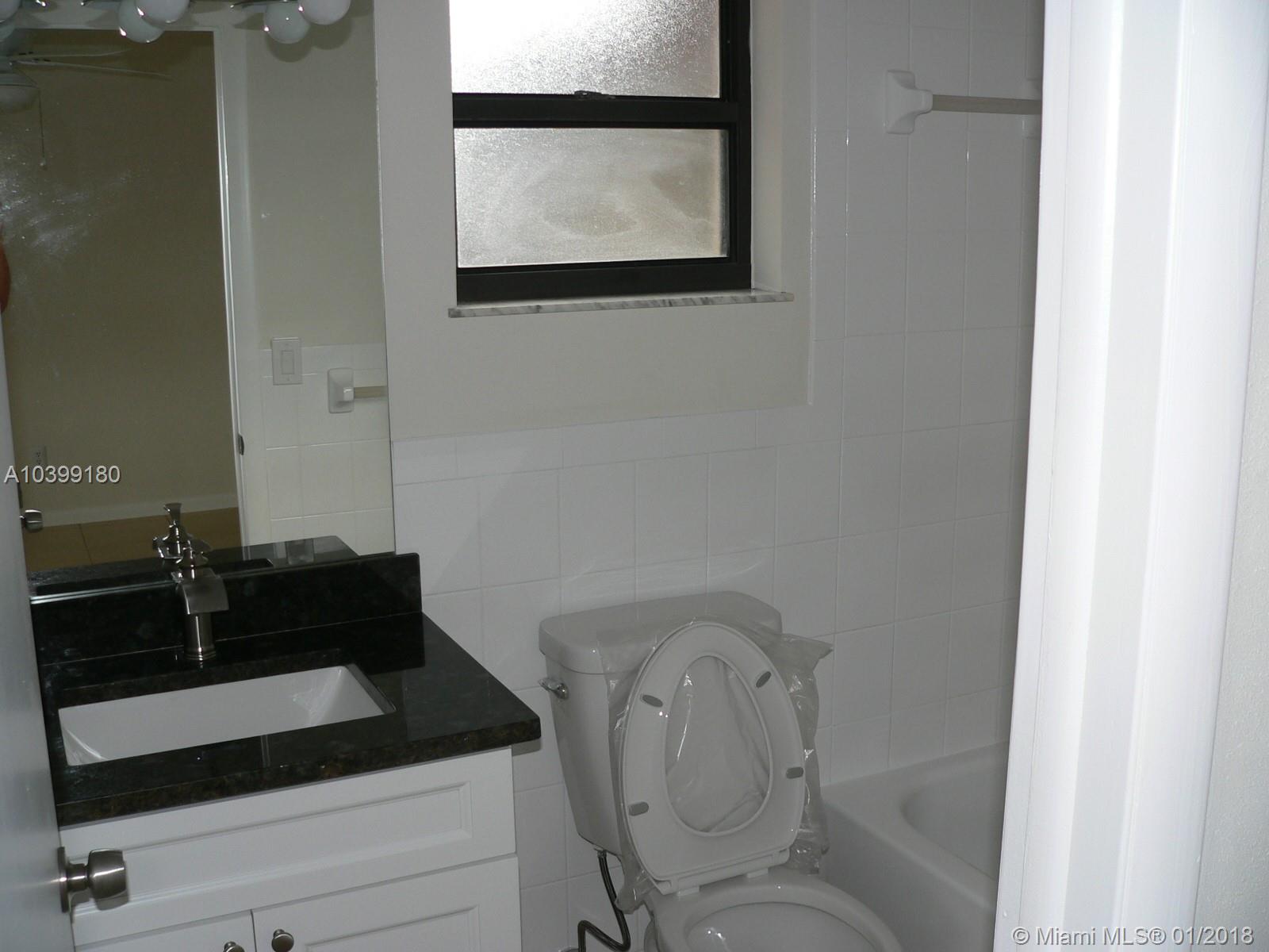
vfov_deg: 39.7
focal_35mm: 36
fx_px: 1320
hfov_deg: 51.4
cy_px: 476
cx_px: 634
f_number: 2.8
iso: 80
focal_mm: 6
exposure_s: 1/60
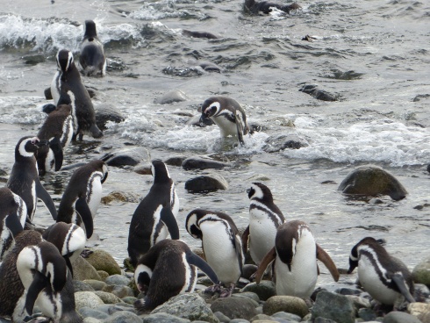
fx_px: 5319
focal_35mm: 428
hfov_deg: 4.6
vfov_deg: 3.5
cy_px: 162
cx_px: 215
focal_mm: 77
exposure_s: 1/400
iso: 125
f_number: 4
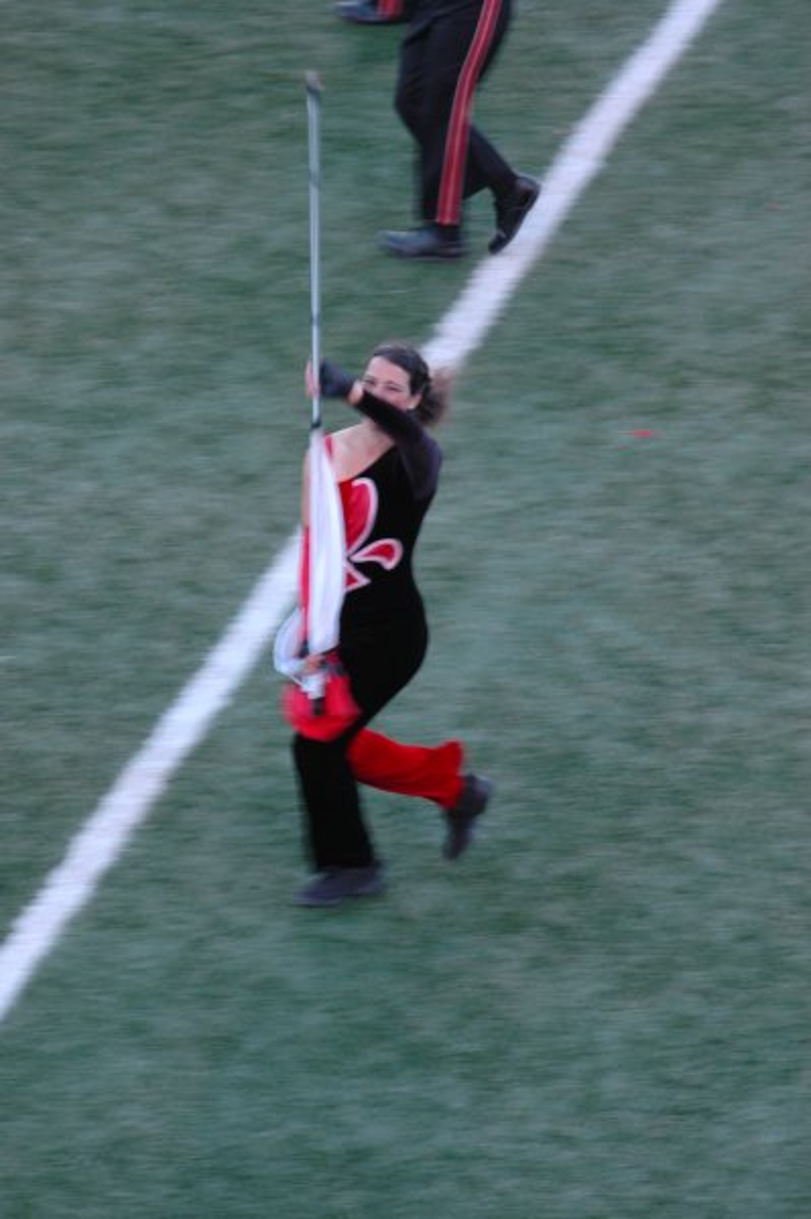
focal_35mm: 450
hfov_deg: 3.0
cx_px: 406
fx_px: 15231
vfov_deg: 4.6
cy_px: 610
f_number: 5.6
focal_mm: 300
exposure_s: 1/60
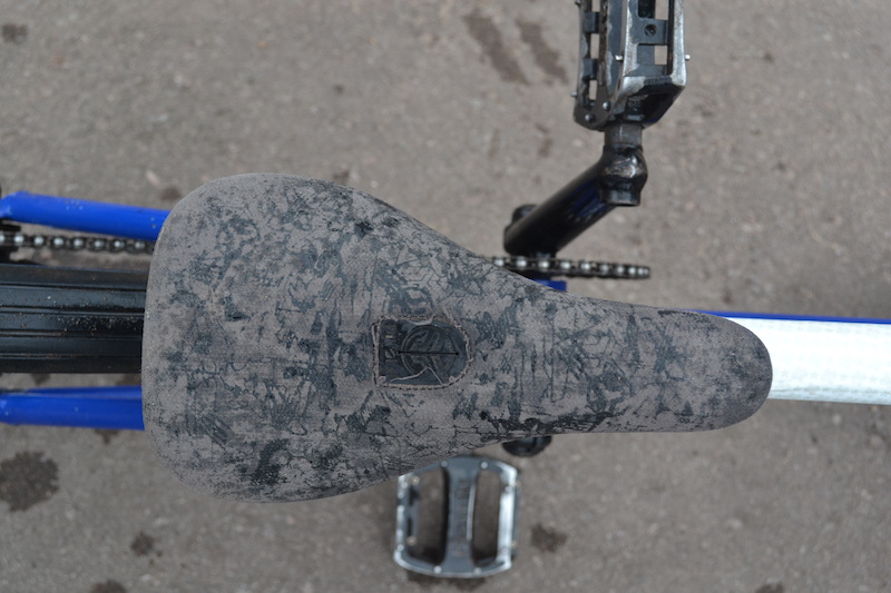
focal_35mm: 44
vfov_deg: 30.8
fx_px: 1076
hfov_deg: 45.0
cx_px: 446
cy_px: 296
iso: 200
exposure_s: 1/200
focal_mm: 29
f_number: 7.1
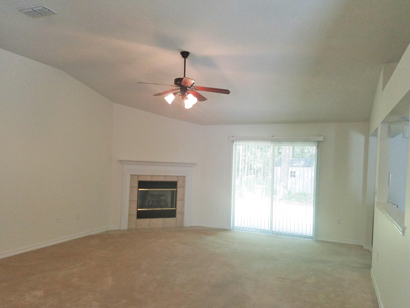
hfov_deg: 65.3
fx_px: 320
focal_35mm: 27
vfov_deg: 51.4
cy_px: 158
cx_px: 204
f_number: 1.7
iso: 100
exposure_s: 1/120
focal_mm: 4.2
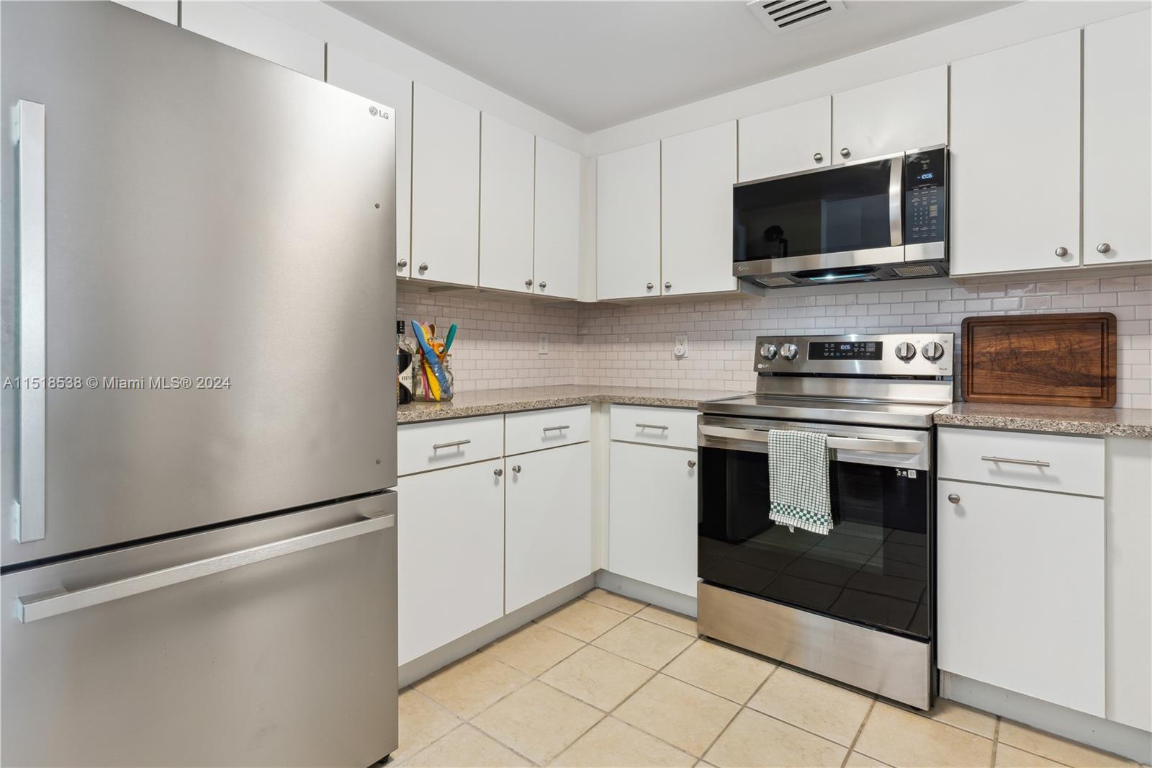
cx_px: 576
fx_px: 544
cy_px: 384
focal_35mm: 17
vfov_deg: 70.4
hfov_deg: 93.3
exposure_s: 1/4
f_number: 9
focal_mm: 17
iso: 160
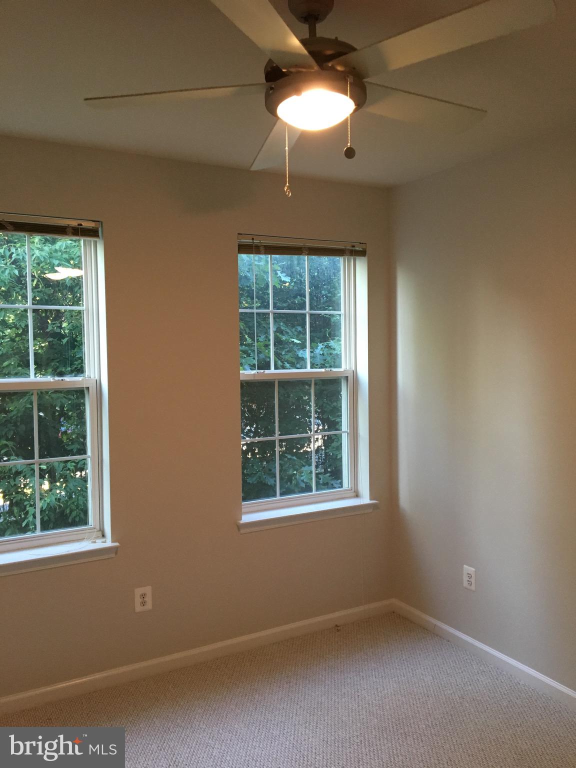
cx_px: 288
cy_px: 384
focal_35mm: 29
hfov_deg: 48.2
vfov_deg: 61.7
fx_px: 643
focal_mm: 4.15
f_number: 2.2
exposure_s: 1/30
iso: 125
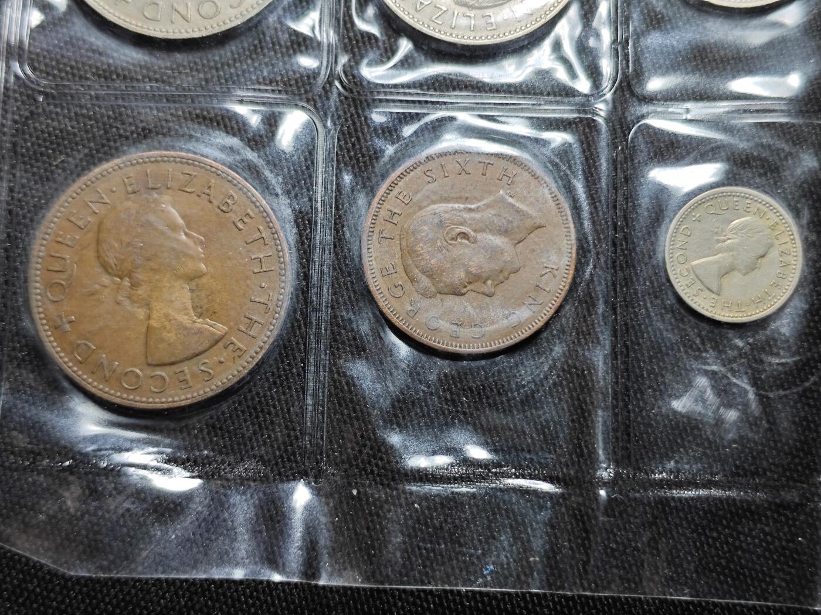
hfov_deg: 38.9
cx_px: 410
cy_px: 308
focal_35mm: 49
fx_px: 1162
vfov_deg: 29.7
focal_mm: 5.84
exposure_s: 1/60.4
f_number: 1.6
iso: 80
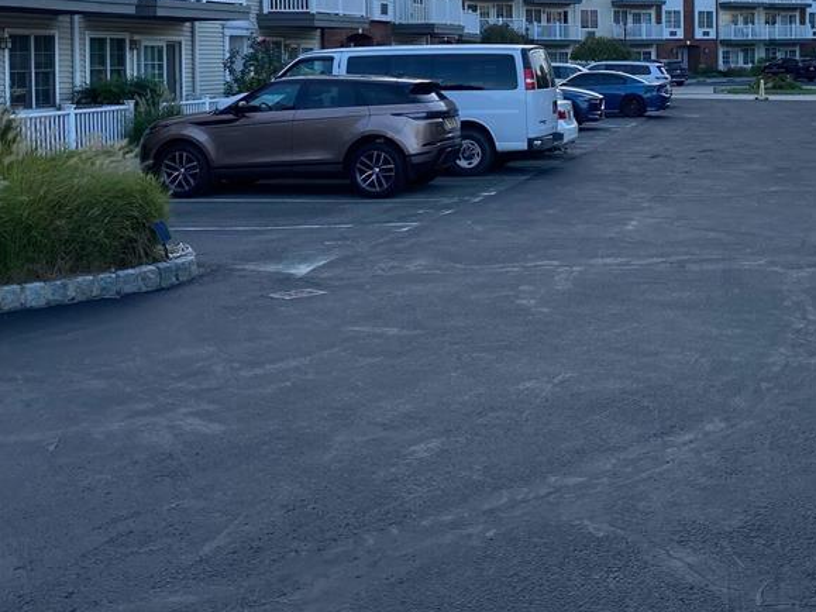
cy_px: 104
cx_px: 643
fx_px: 1084
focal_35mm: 46
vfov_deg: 30.6
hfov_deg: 39.7
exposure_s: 1/1447
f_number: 1.8
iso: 32
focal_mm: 4.25
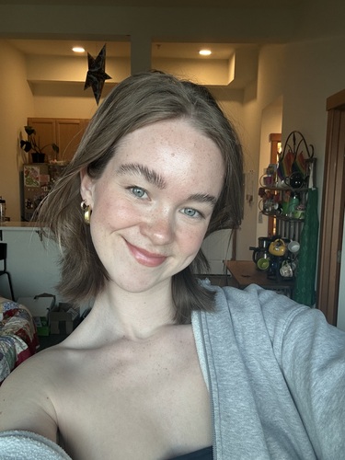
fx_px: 399
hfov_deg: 46.8
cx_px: 172
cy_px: 230
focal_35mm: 30
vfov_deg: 60.0
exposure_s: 1/120
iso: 50
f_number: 1.9
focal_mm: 2.69
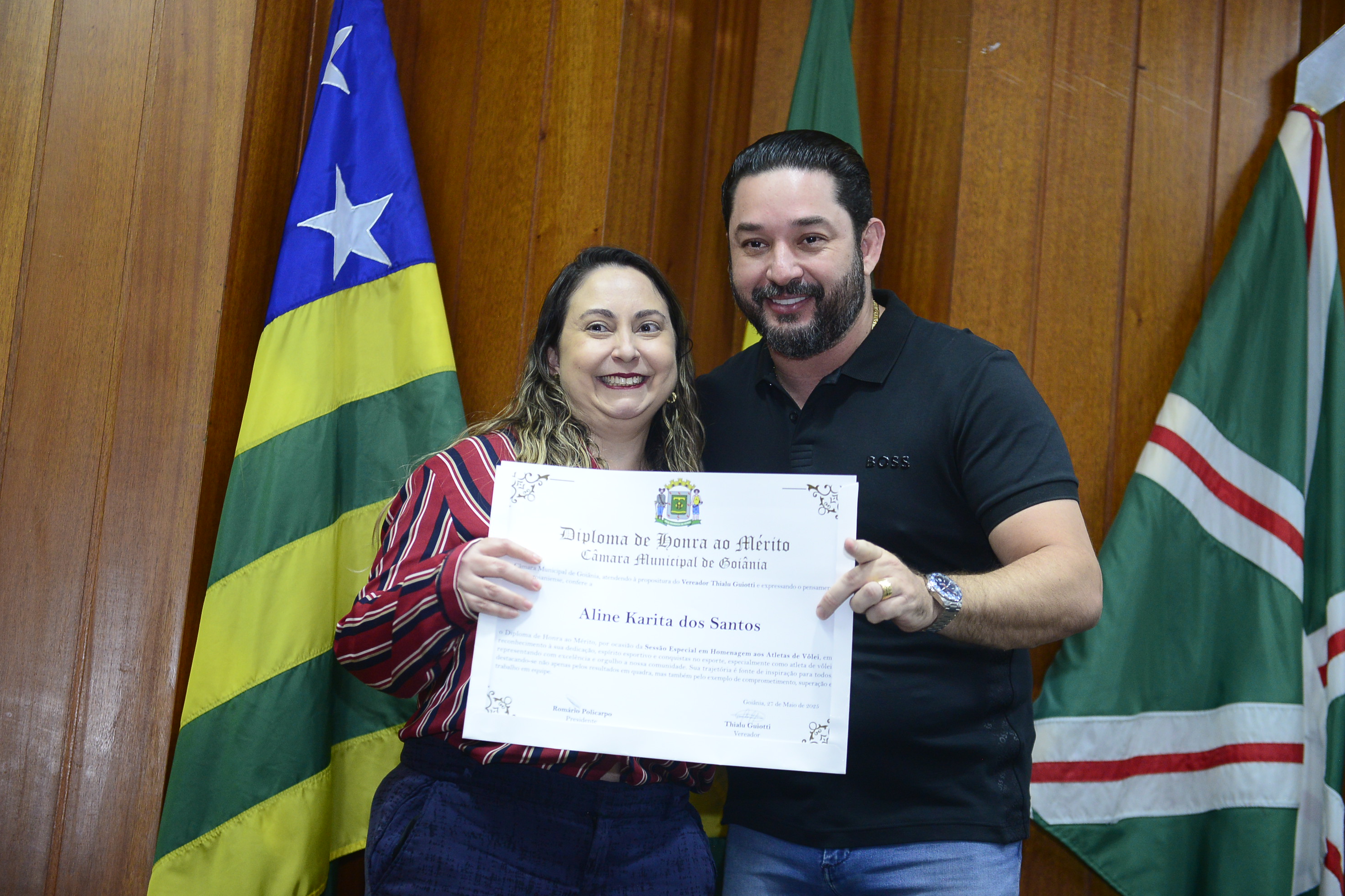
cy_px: 453
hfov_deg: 28.5
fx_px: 2652
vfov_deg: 19.2
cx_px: 669
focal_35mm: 71
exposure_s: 1/125
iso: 2500
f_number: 4.5
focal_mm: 70
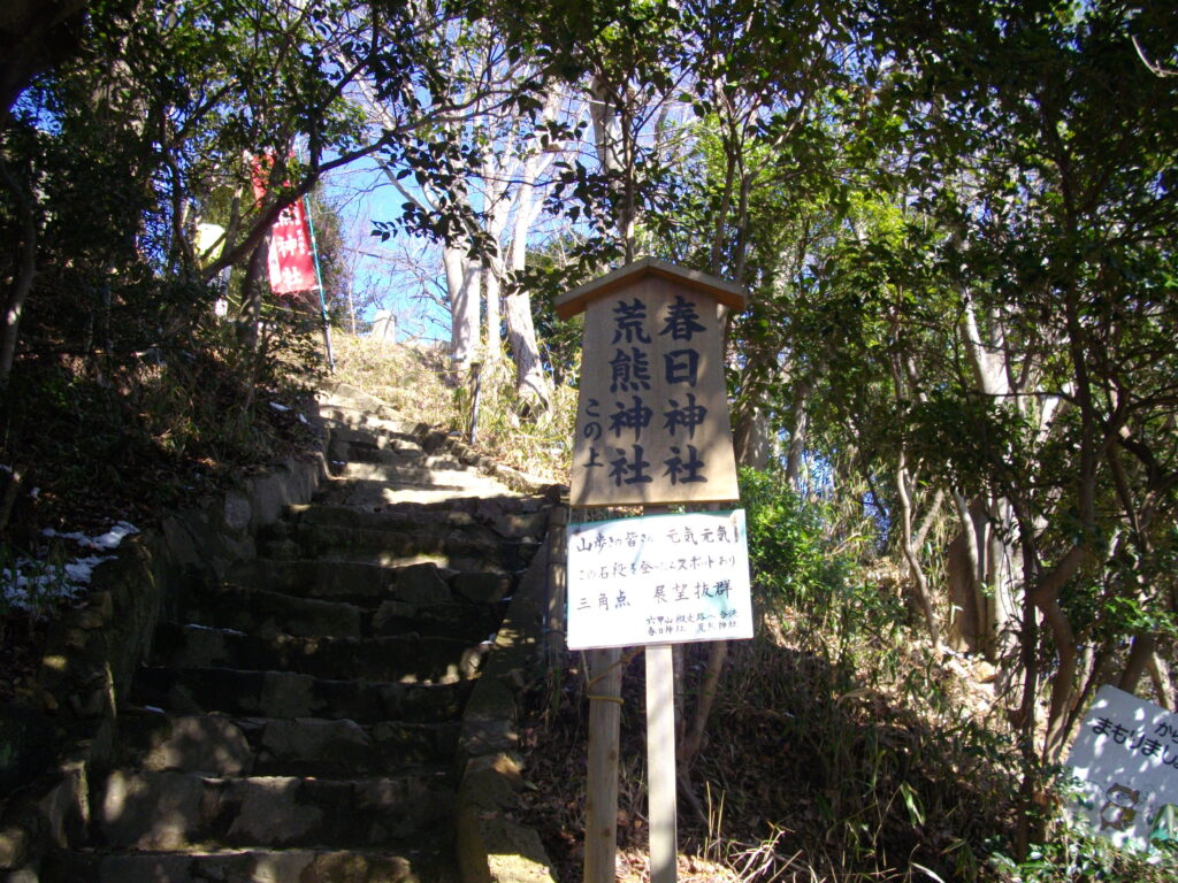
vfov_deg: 38.7
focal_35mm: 37
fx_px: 1259
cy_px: 442
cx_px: 589
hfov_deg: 50.1
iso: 100
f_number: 2.8
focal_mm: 6.2
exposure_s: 1/320
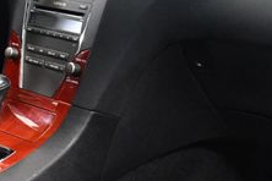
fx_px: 786
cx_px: 119
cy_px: 18
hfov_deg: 19.6
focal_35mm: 104
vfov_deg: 13.1
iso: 3200
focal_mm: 18
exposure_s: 1/60
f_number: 3.5
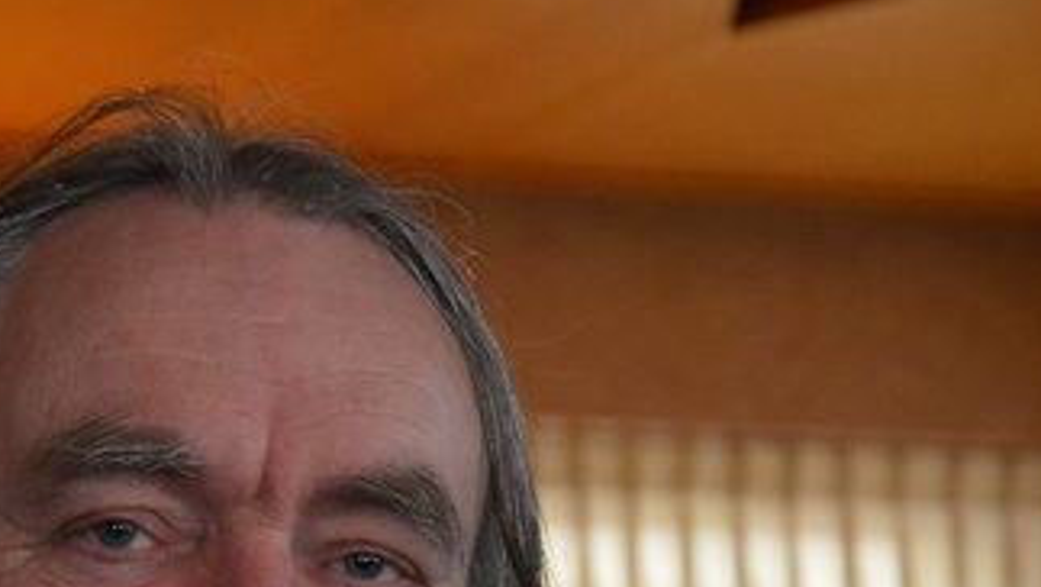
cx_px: 142
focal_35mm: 169
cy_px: 539
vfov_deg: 7.2
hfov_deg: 12.6
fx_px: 4667
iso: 3200
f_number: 5
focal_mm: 58
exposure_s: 1/30
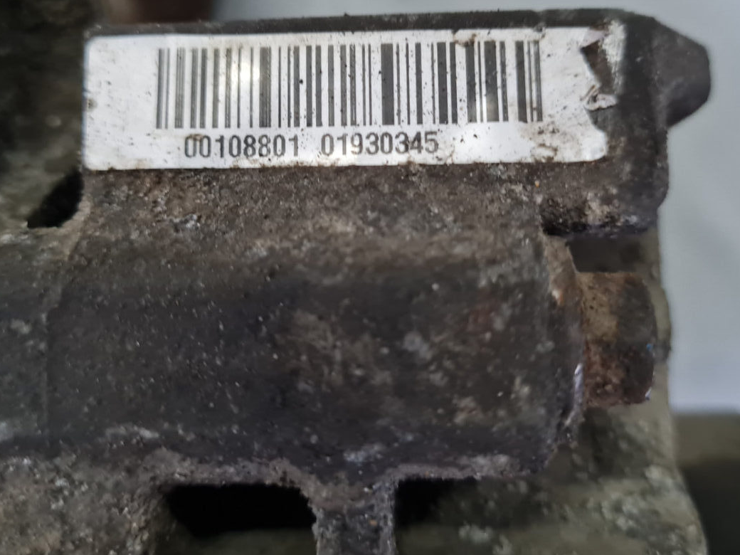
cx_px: 358
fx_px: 748
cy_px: 190
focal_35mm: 35
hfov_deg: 52.6
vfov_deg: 40.3
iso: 640
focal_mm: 5.4
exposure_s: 1/33
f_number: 1.8
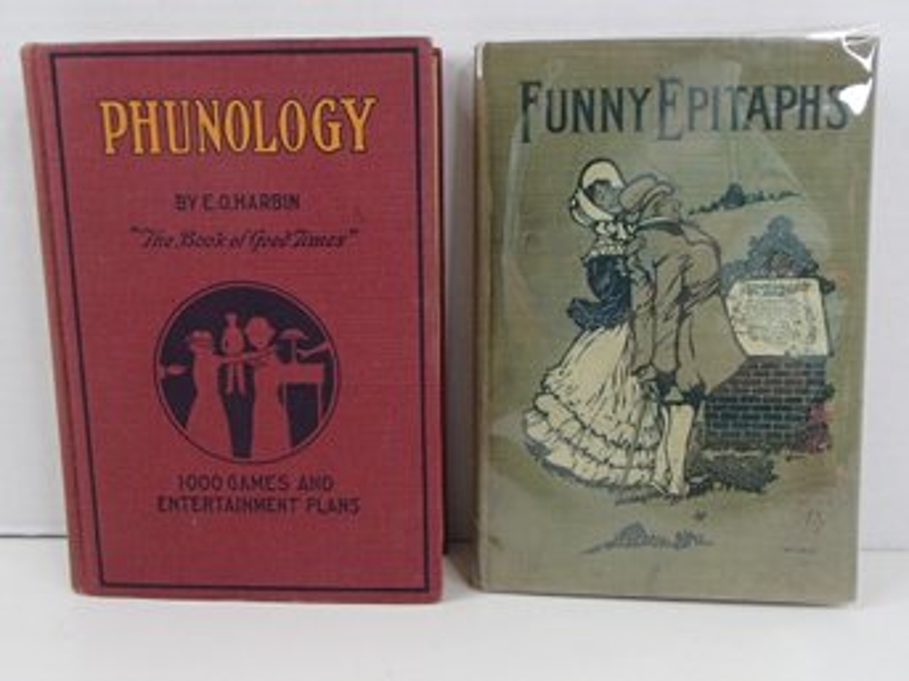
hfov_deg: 50.2
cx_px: 454
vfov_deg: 38.6
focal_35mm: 37
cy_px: 340
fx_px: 971
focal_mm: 6.64
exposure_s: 1/160
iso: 400
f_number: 4.7
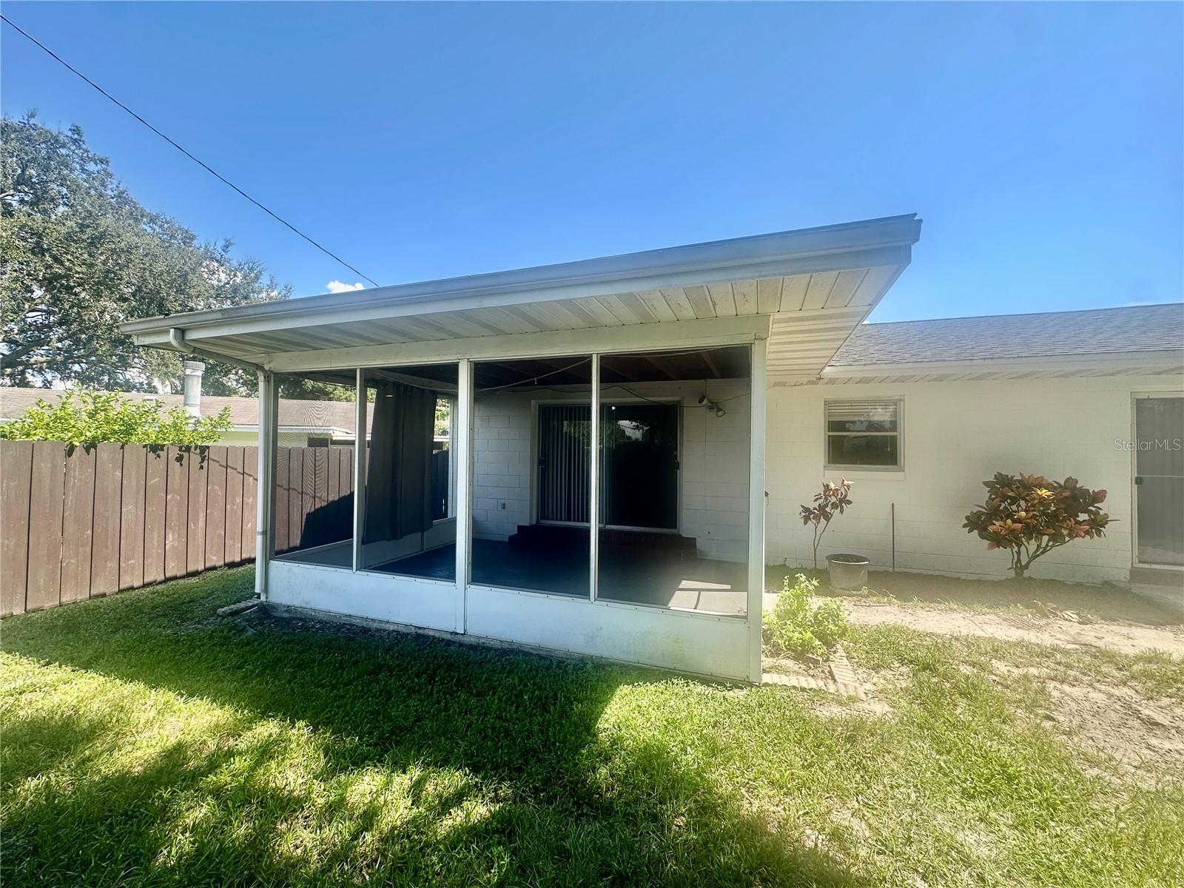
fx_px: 479
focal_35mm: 14
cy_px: 444
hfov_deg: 102.1
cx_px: 592
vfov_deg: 85.7
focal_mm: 2.22
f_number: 2.2
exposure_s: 1/277
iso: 40
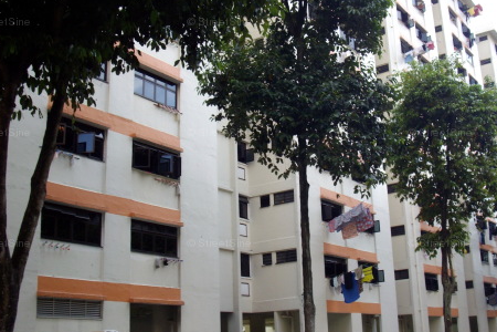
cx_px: 269
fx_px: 649
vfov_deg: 28.6
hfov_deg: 41.9
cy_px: 134
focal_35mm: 47
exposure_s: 1/200
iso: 80
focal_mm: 6.2
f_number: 2.8
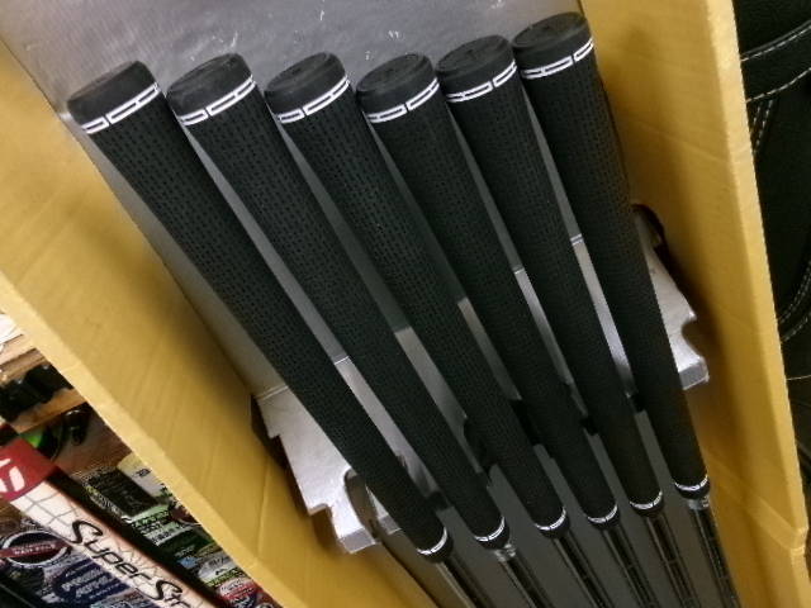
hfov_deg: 63.4
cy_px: 304
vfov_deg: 49.7
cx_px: 406
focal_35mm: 28
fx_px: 656
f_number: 3.9
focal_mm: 5.1
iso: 800
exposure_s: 1/34
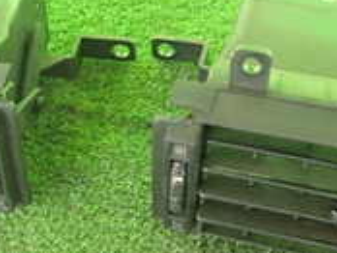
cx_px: 91
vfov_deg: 17.1
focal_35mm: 86
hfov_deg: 22.5
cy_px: 68
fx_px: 838
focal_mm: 4.5
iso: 200
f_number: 2
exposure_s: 1/50
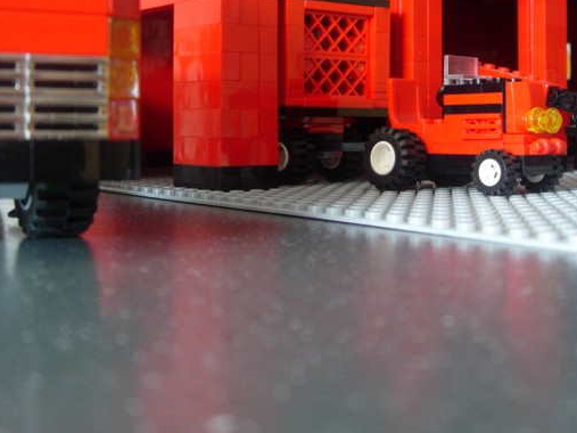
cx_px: 330
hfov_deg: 32.1
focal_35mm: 60
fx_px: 1000
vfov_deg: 24.2
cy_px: 120
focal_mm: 7.8
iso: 115
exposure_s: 1/32
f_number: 2.8
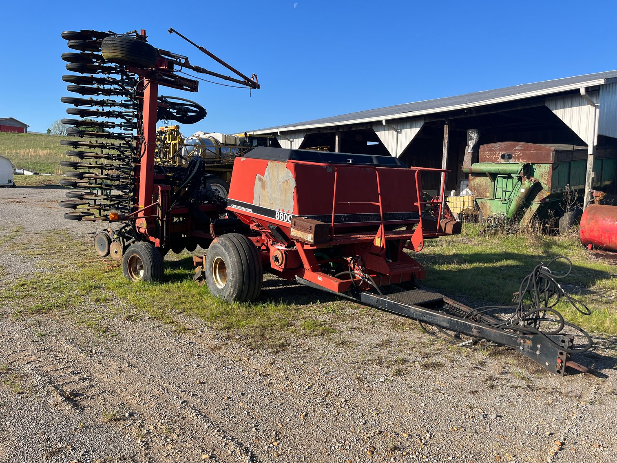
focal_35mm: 26
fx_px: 463
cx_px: 308
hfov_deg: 67.3
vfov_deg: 53.1
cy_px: 232
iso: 50
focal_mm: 5.1
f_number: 1.6
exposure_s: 1/1923
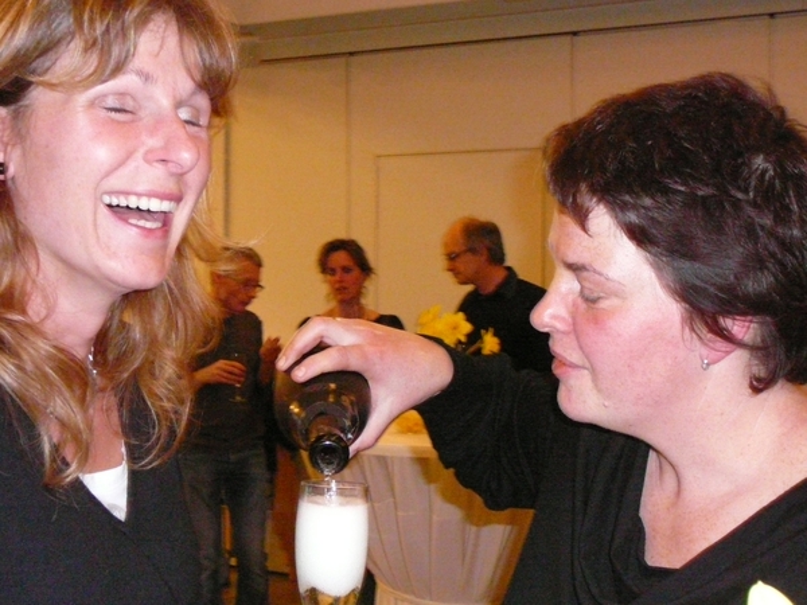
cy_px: 302
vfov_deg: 24.8
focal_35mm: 59
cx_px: 404
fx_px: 1375
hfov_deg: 32.7
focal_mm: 8.7
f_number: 3.5
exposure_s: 1/30
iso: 800
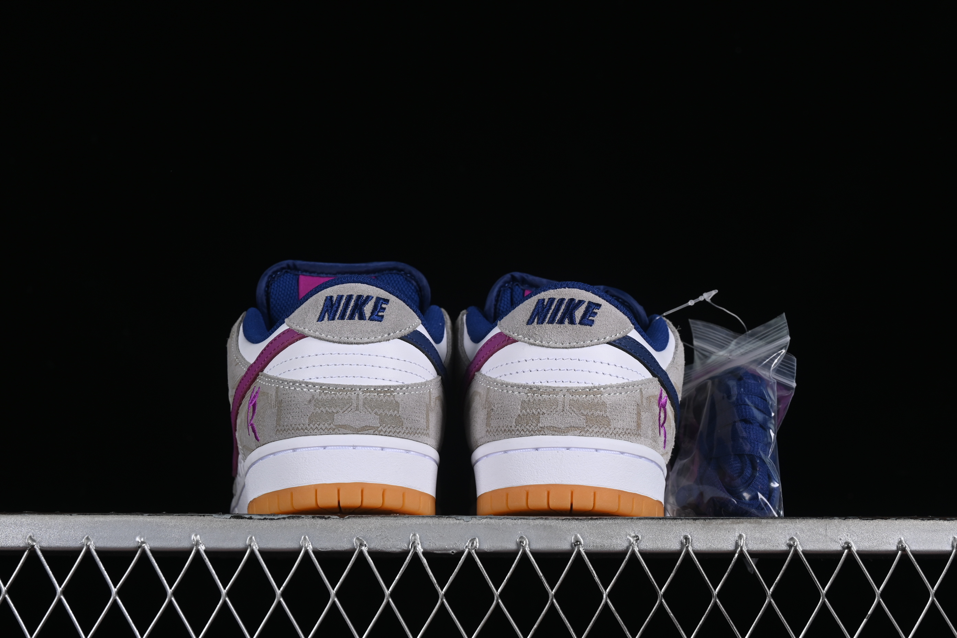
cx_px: 478
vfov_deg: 18.2
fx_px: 1994
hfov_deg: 27.0
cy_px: 319
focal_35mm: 75
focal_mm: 50
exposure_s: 1/80
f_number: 8
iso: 160
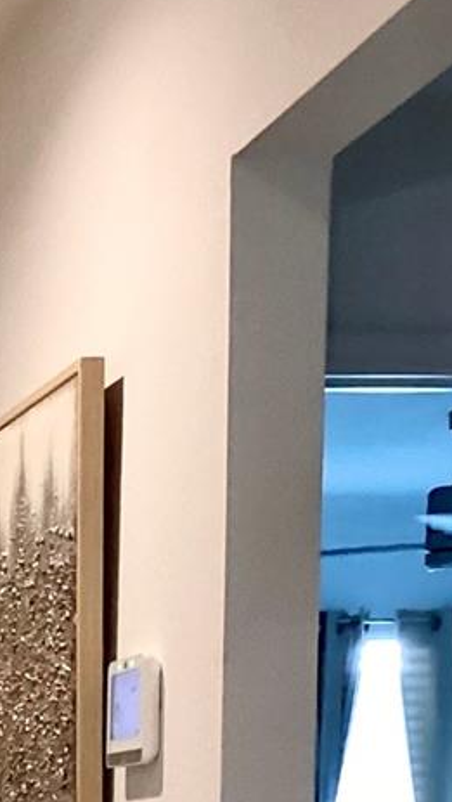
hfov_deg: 10.3
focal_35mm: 112
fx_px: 2382
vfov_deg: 17.7
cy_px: 1083
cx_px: -345
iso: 250
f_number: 2.4
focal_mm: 3.3
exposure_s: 1/60
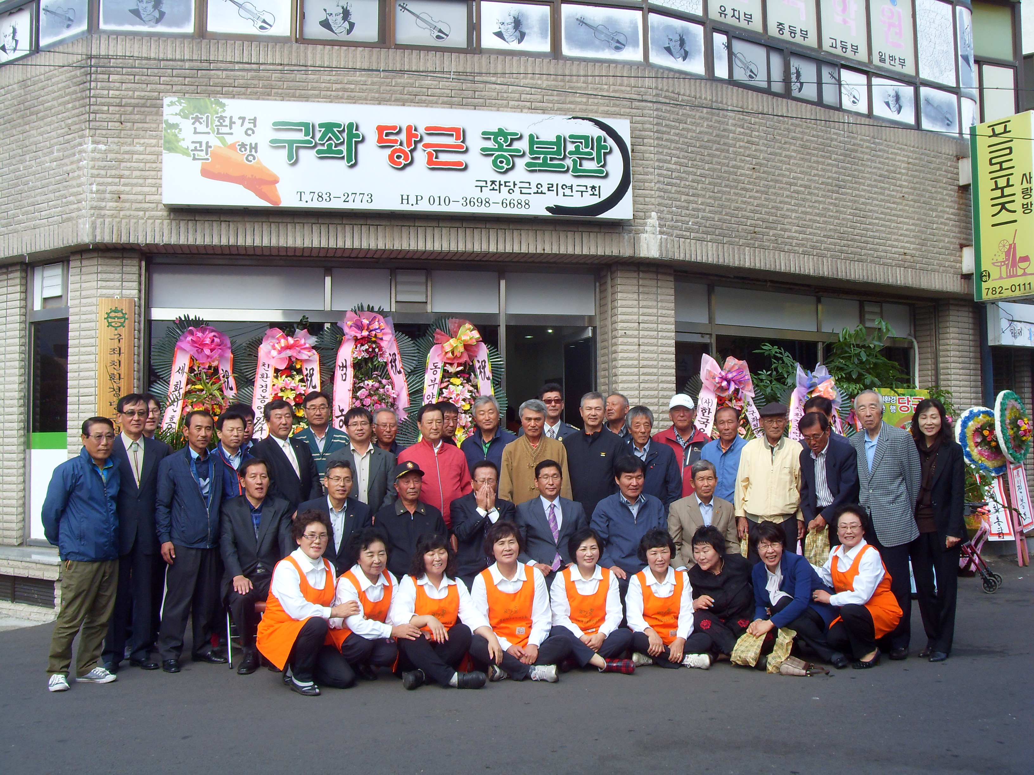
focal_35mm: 39
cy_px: 388
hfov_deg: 47.9
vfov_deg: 36.8
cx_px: 517
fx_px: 1165
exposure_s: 1/125
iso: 80
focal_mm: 6.6
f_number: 6.2
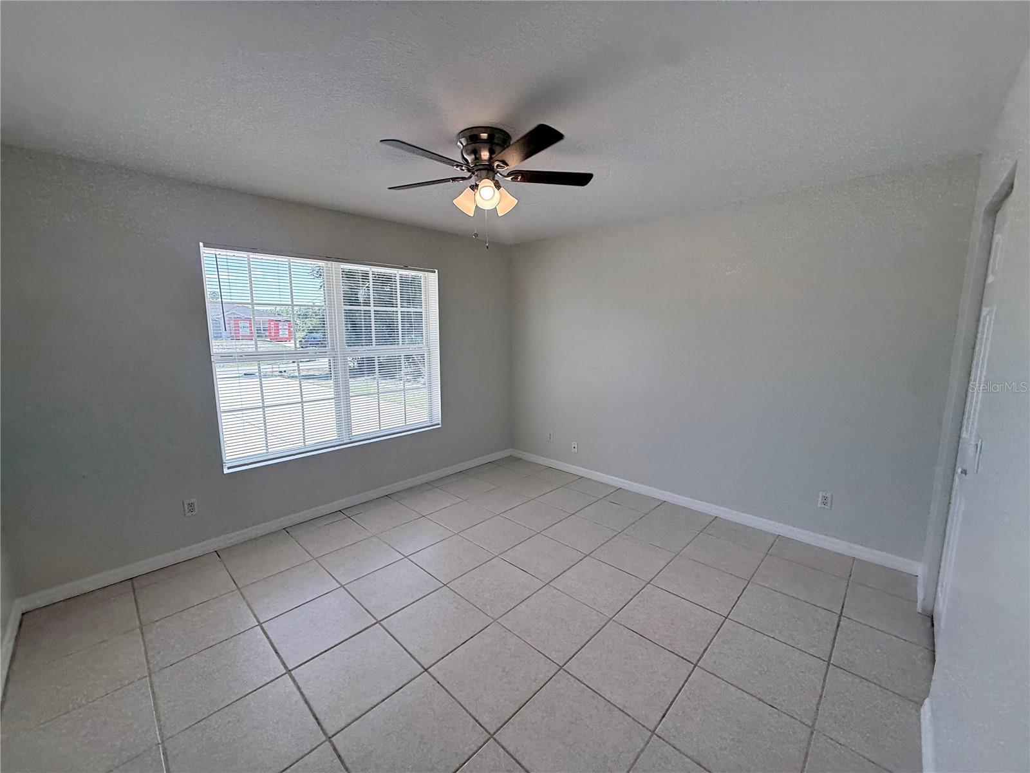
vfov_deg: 85.7
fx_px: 417
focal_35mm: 14
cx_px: 515
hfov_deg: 102.1
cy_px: 386
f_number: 2.2
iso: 64
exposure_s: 1/321
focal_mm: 2.22
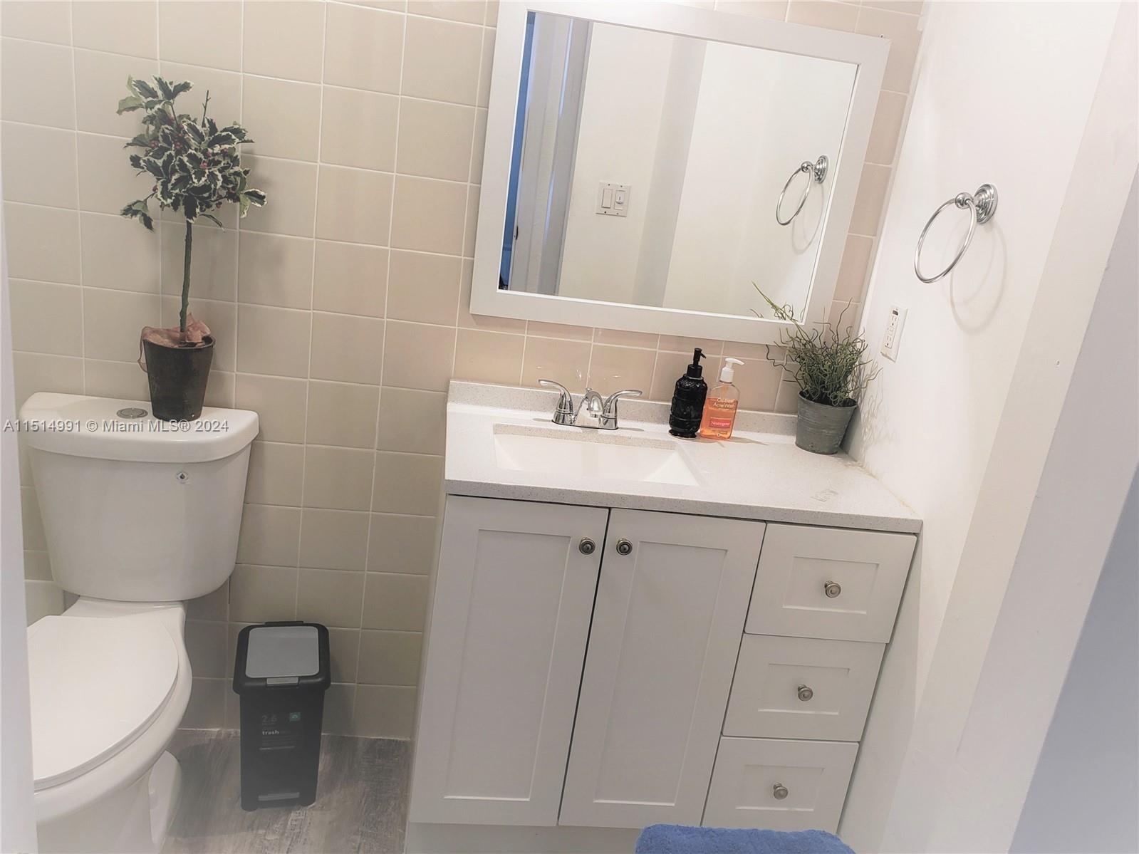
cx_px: 570
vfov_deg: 53.1
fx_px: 855
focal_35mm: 26
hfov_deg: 67.3
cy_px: 427
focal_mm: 4.3
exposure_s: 1/60
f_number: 2.4
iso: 160
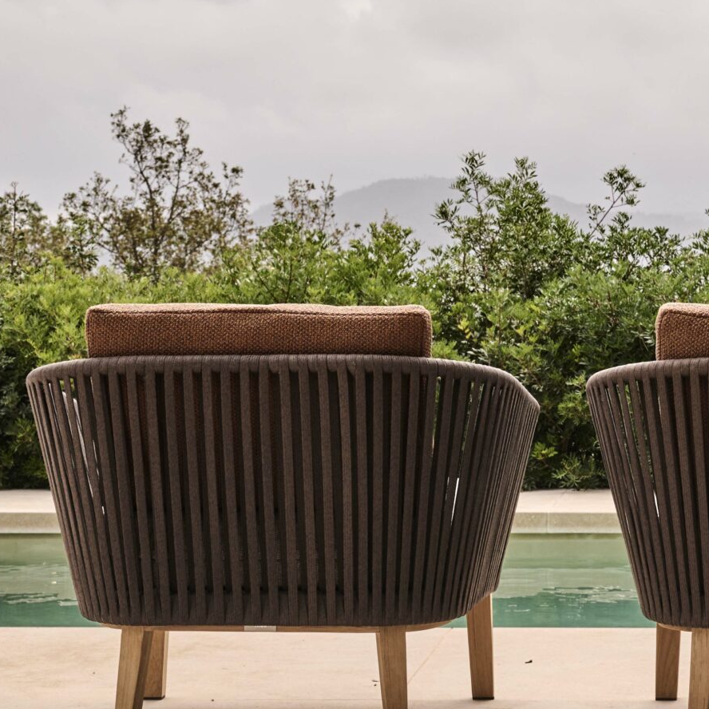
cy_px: 154
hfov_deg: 14.1
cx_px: 848
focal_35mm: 120
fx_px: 2781
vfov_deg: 14.5
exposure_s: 1/320
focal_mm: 49
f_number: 10
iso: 320
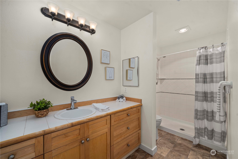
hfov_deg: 108.3
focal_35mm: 13
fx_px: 86
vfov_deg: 85.4
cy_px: 80
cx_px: 119
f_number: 8
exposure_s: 1/60
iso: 160
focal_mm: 13
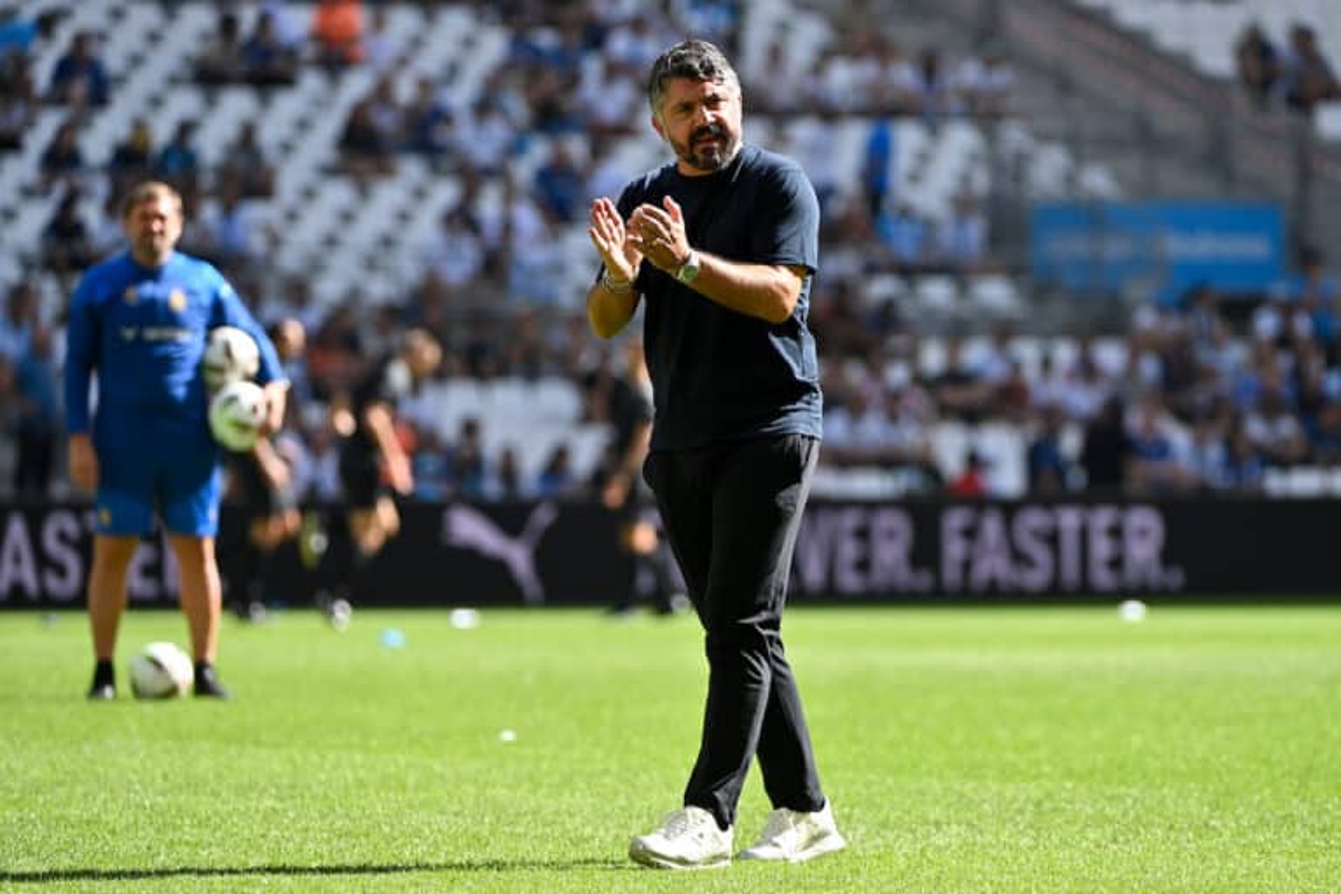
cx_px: 670
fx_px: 9684
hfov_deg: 7.9
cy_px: 447
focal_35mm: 260
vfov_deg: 5.3
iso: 280
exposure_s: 1/1000
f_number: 4
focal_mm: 260
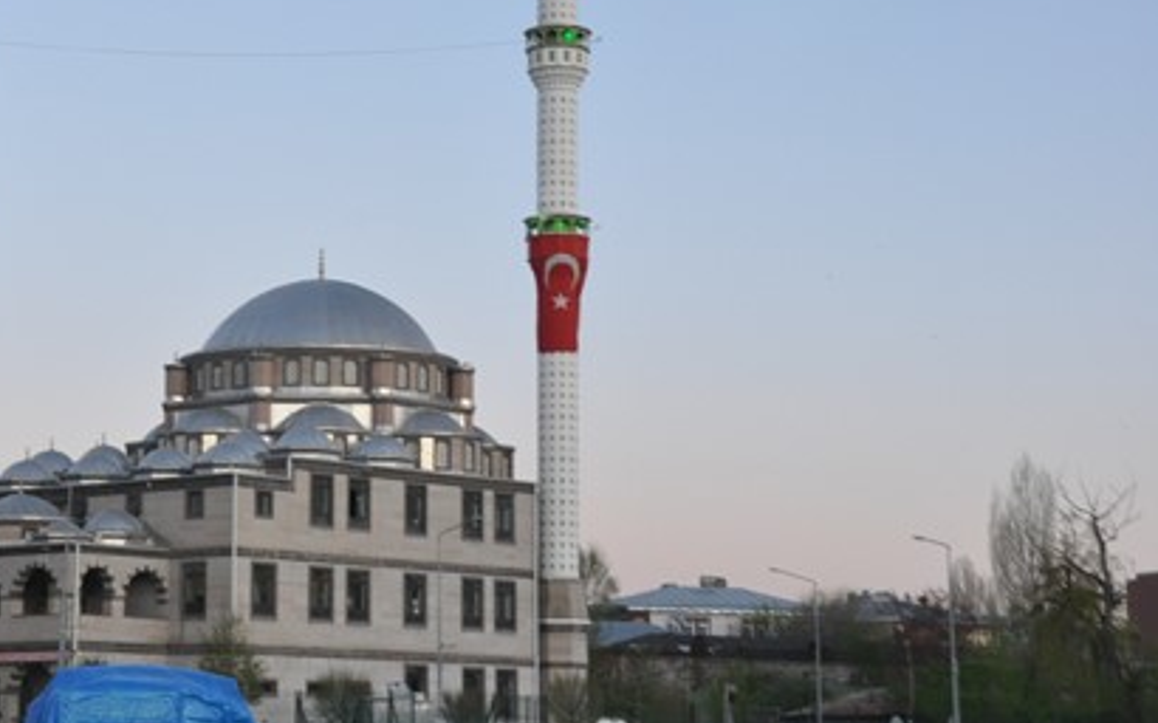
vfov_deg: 14.2
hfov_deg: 22.3
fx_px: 2903
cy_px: 294
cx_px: 251
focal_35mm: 92
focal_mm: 38
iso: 1000
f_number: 9
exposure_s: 1/80
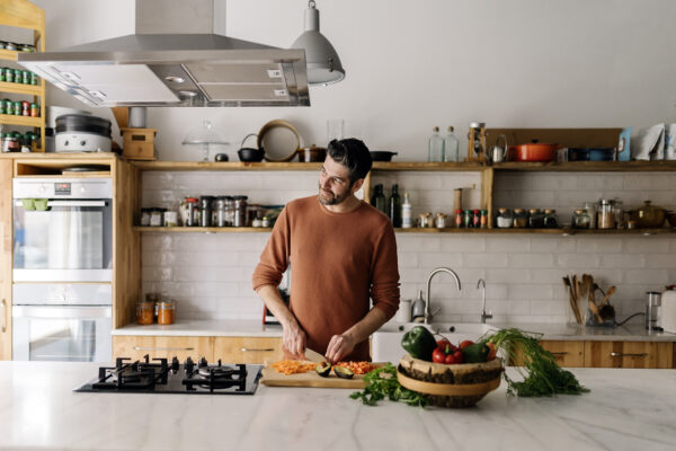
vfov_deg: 37.9
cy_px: 226
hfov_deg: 54.4
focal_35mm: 35
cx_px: 338
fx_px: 657
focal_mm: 35
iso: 640
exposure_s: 1/200
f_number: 1.4
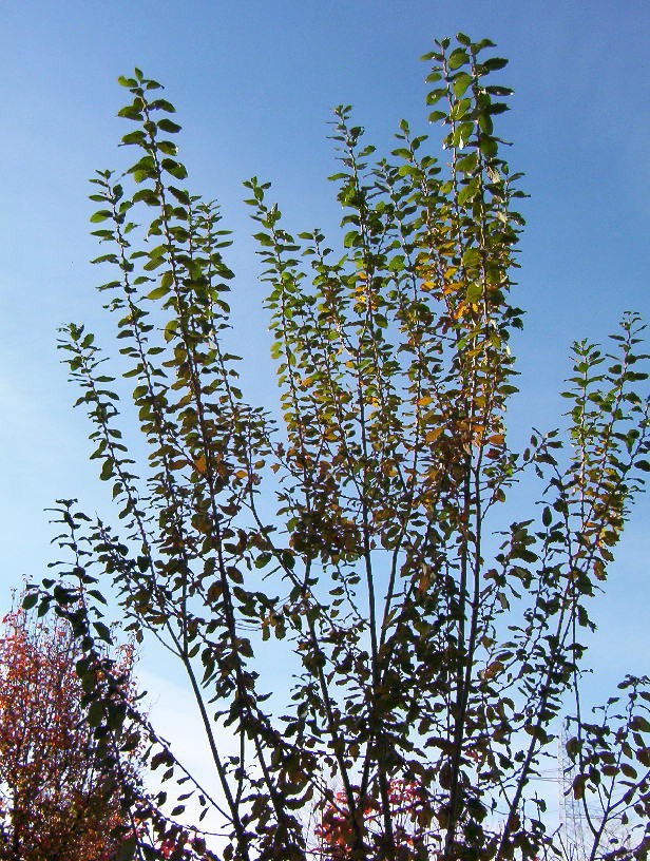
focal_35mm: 36
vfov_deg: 51.2
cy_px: 430
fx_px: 898
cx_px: 325
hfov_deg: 39.8
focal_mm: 5.54
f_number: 5.24
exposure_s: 1/500
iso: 100
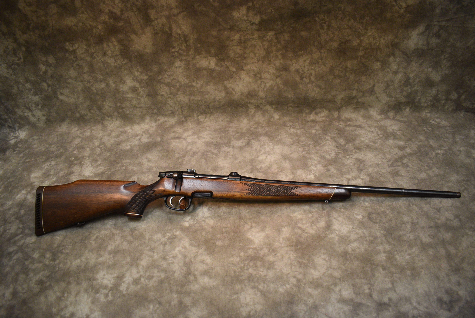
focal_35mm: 27
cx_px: 238
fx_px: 357
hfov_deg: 67.3
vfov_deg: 48.0
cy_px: 159
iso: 1000
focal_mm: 18
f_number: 3.5
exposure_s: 1/125
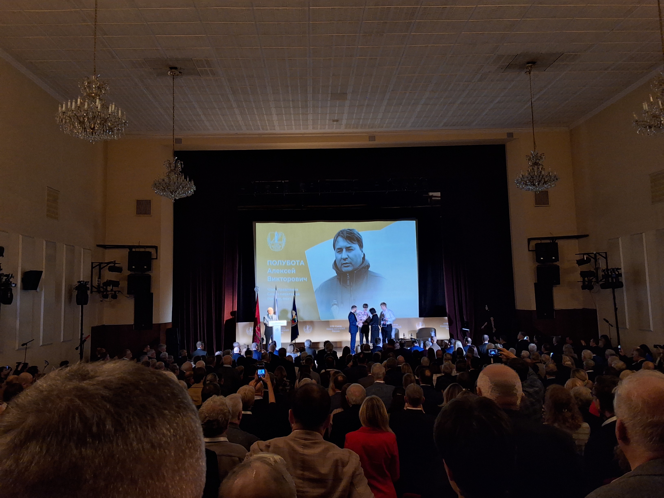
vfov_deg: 49.7
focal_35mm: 28
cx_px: 332
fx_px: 537
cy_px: 249
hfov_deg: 63.4
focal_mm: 2.91
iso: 200
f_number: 1.9
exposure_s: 1/50
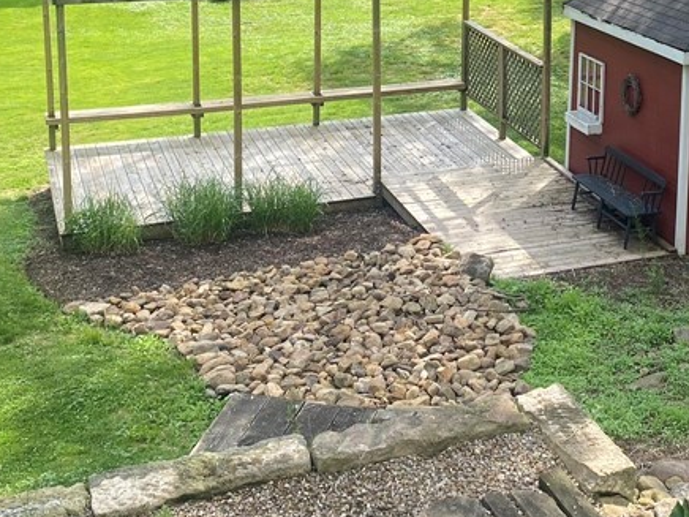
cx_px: 539
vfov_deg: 23.0
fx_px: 1214
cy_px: -9
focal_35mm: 61
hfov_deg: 31.0
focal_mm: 4.25
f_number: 1.8
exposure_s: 1/623
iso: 32
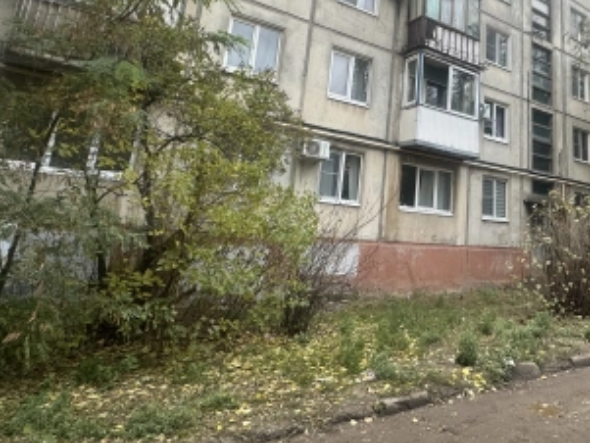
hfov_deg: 57.9
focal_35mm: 29
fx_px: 494
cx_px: 455
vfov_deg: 46.9
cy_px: 123
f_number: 2.2
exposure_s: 1/99
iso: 80
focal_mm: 2.22
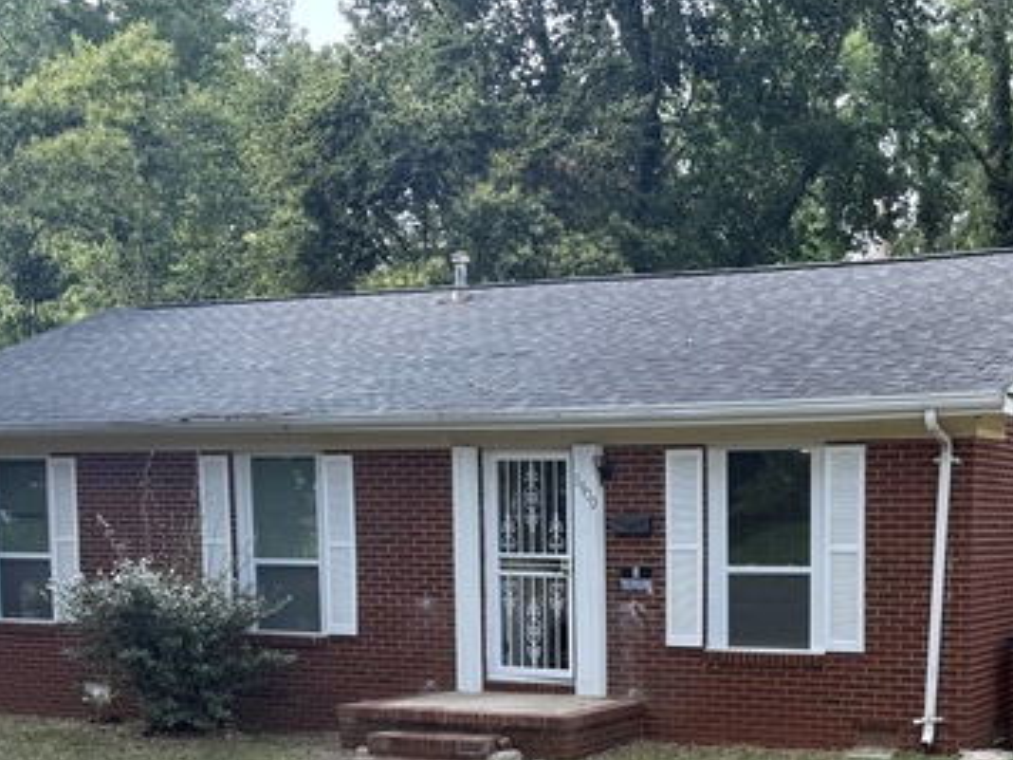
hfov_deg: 34.6
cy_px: 729
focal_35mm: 54
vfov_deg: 25.9
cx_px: 788
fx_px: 1580
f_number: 1.78
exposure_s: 1/405
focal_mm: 6.76
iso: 80
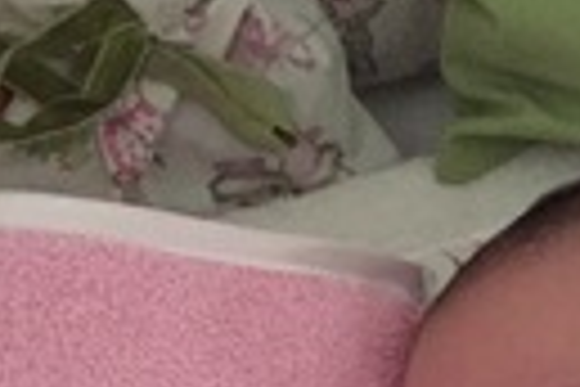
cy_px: 698
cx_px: 638
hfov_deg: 17.6
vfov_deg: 11.4
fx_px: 1804
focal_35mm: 112
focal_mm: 4.15
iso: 800
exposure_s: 1/17
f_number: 2.2
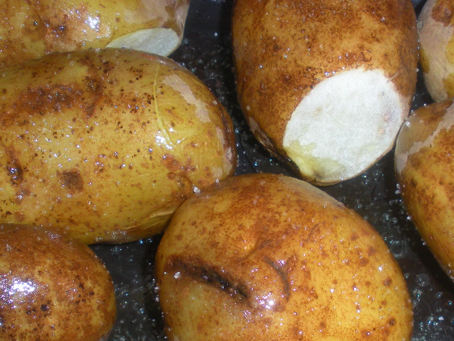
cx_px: 315
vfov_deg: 19.3
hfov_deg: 25.5
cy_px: 248
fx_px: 997
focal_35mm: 76
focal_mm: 6.3
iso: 64
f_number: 3.5
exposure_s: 1/60
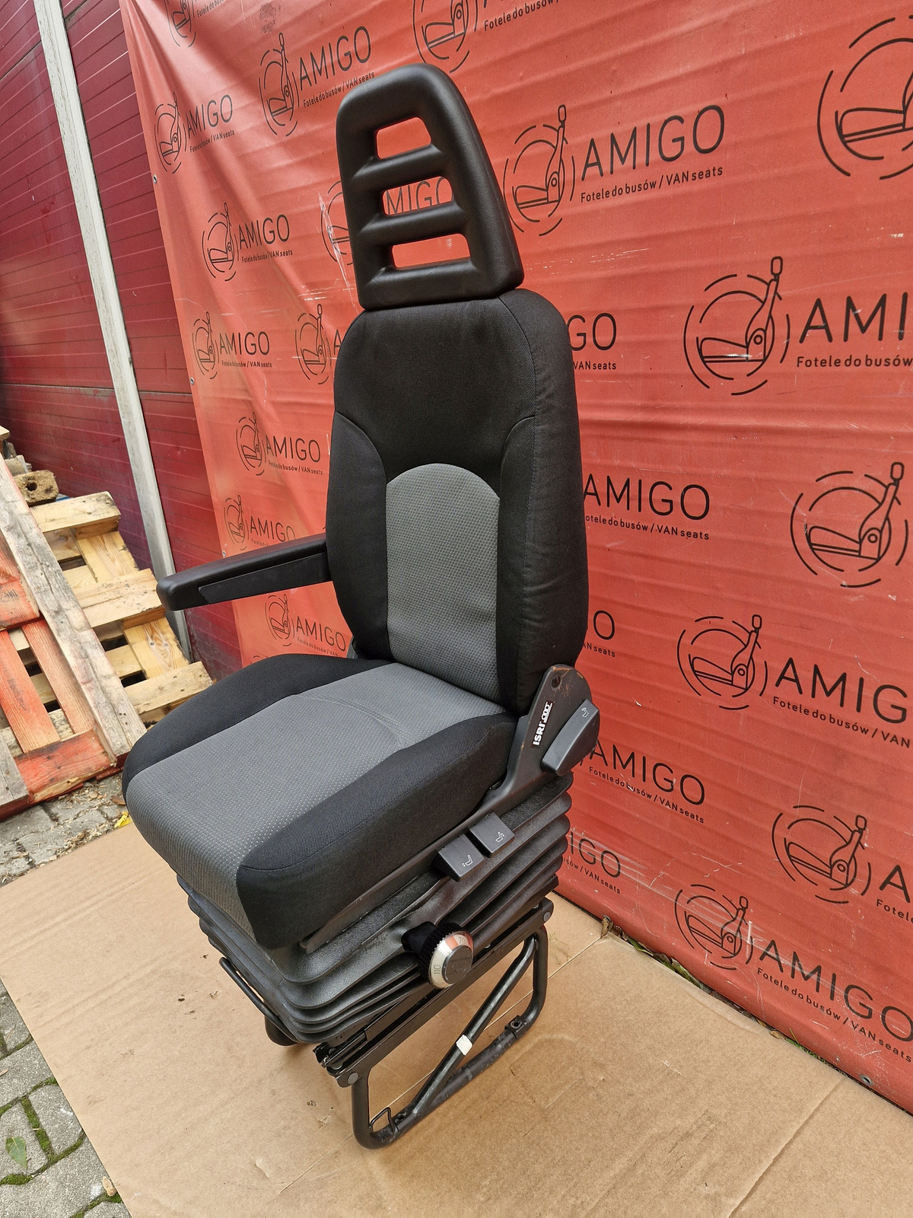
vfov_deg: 73.9
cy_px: 609
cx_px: 456
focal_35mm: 23
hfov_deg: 58.9
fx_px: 809
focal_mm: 5.54
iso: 50
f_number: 1.8
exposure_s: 1/194
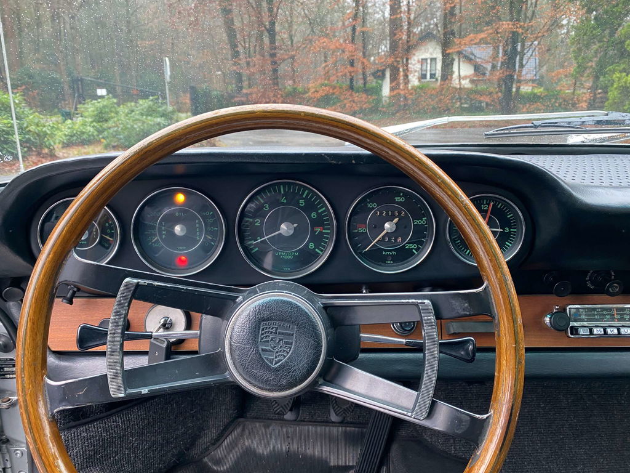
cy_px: 236
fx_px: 473
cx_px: 315
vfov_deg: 53.1
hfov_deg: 67.3
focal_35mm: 26
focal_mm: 4.25
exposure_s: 1/66
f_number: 1.8
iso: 125
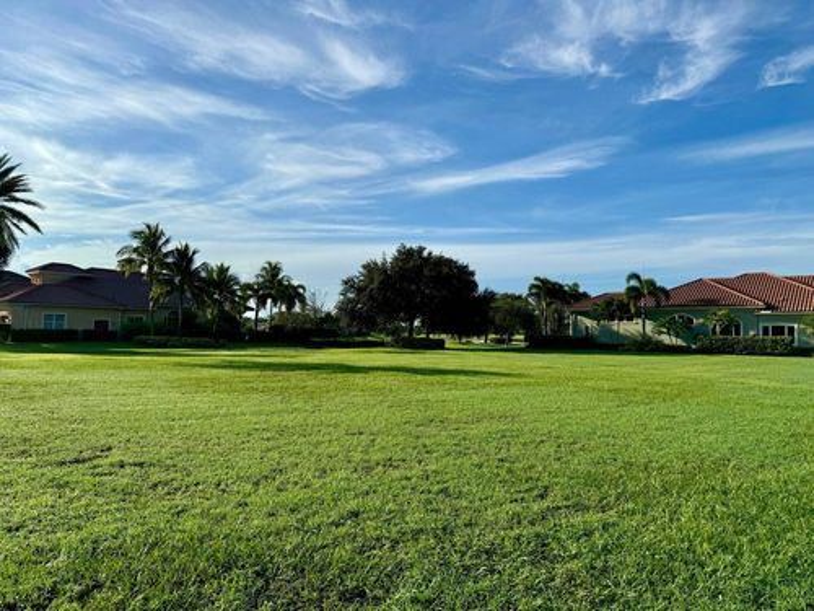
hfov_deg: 71.6
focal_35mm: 24
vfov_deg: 56.8
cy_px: 306
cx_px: 407
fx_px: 564
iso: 80
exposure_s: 1/6410
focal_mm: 6.76
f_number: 1.78
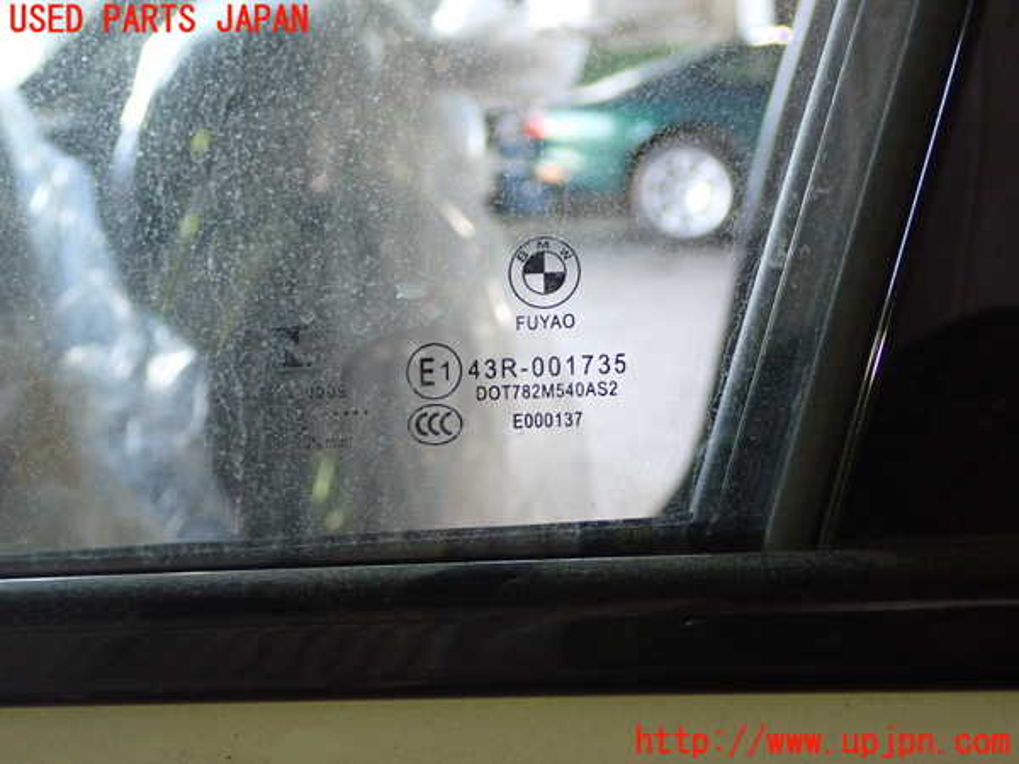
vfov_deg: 29.1
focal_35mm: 50
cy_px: 382
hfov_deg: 38.2
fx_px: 1472
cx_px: 510
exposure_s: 1/50
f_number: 3.2
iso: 500
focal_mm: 9.01
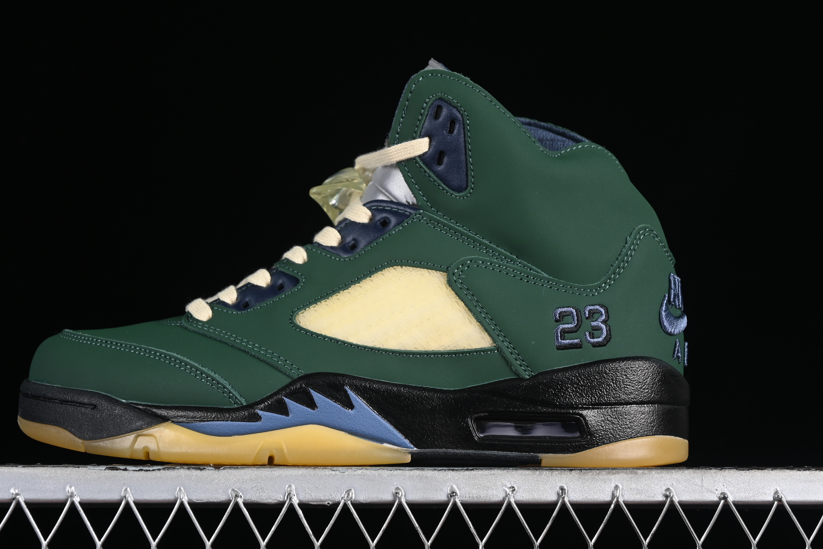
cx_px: 366
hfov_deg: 23.4
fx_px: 1989
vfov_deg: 15.7
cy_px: 270
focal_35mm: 87
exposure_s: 1/60
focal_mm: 50
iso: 160
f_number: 6.3
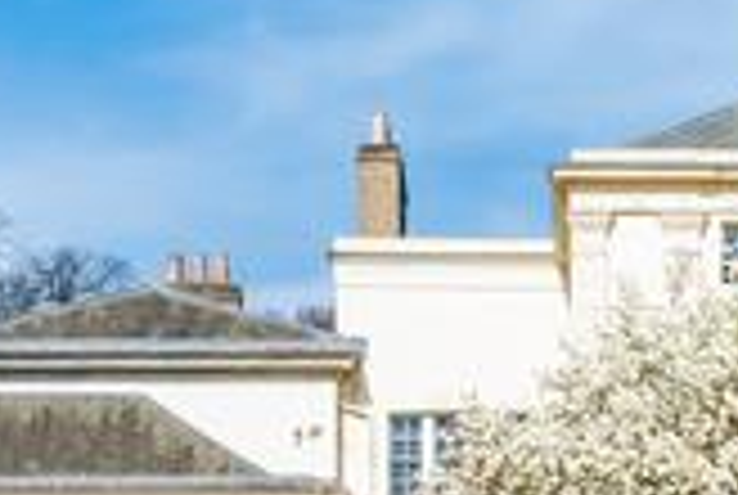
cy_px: 425
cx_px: 1112
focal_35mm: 213
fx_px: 4374
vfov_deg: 6.5
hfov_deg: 9.4
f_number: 13
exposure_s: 1/125
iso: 100
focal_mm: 35
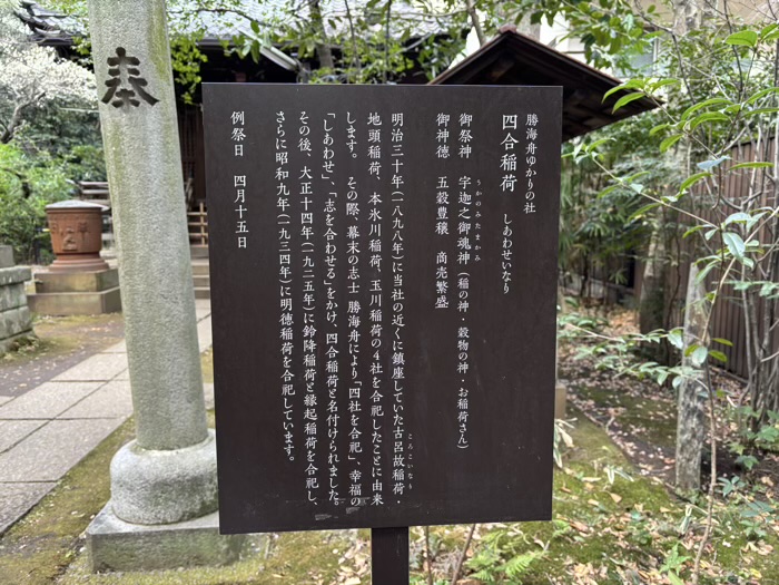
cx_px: 390
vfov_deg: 53.1
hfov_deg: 67.3
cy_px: 292
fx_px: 585
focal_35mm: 26
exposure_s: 1/121
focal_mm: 5.96
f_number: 1.6
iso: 125
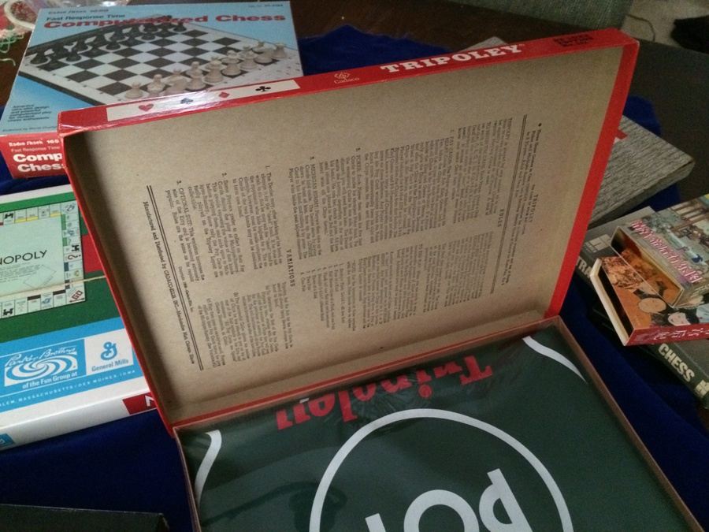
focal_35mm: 30
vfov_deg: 46.8
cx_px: 354
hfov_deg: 60.0
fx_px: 614
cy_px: 266
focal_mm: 4.12
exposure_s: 1/15
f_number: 2.2
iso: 500
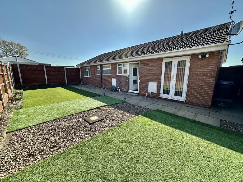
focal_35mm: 14
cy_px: 91
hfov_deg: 102.1
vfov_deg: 85.7
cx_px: 122
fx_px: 98
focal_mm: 2.22
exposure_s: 1/836
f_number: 2.2
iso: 40
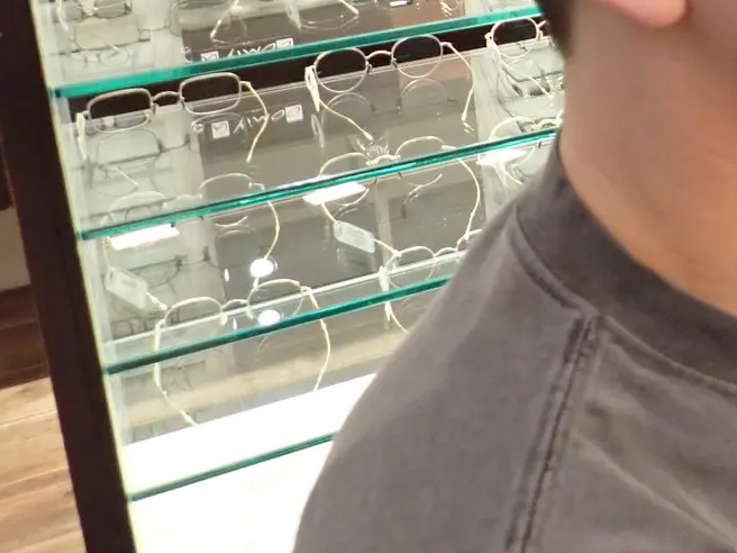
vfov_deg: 22.7
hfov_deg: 27.9
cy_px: -54
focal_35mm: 61
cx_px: 877
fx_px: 1299
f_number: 2
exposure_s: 1/100
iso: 640
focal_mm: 4.5
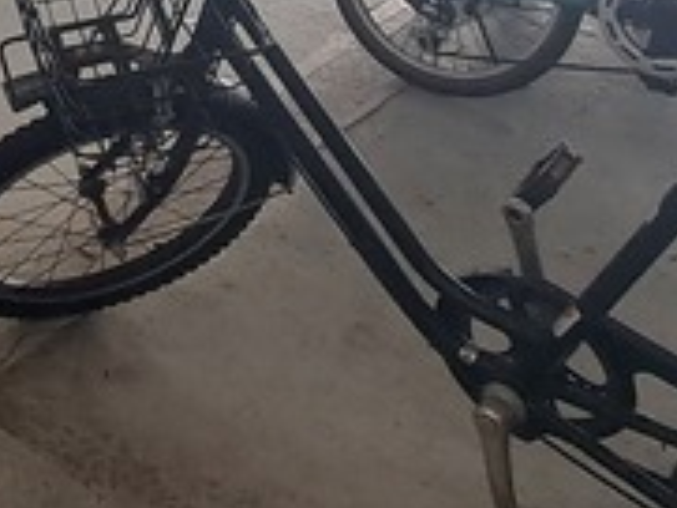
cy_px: -321
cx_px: -213
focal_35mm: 69
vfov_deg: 18.2
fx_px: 1350
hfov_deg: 24.4
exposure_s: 1/50
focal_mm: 1.74
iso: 50
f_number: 2.2
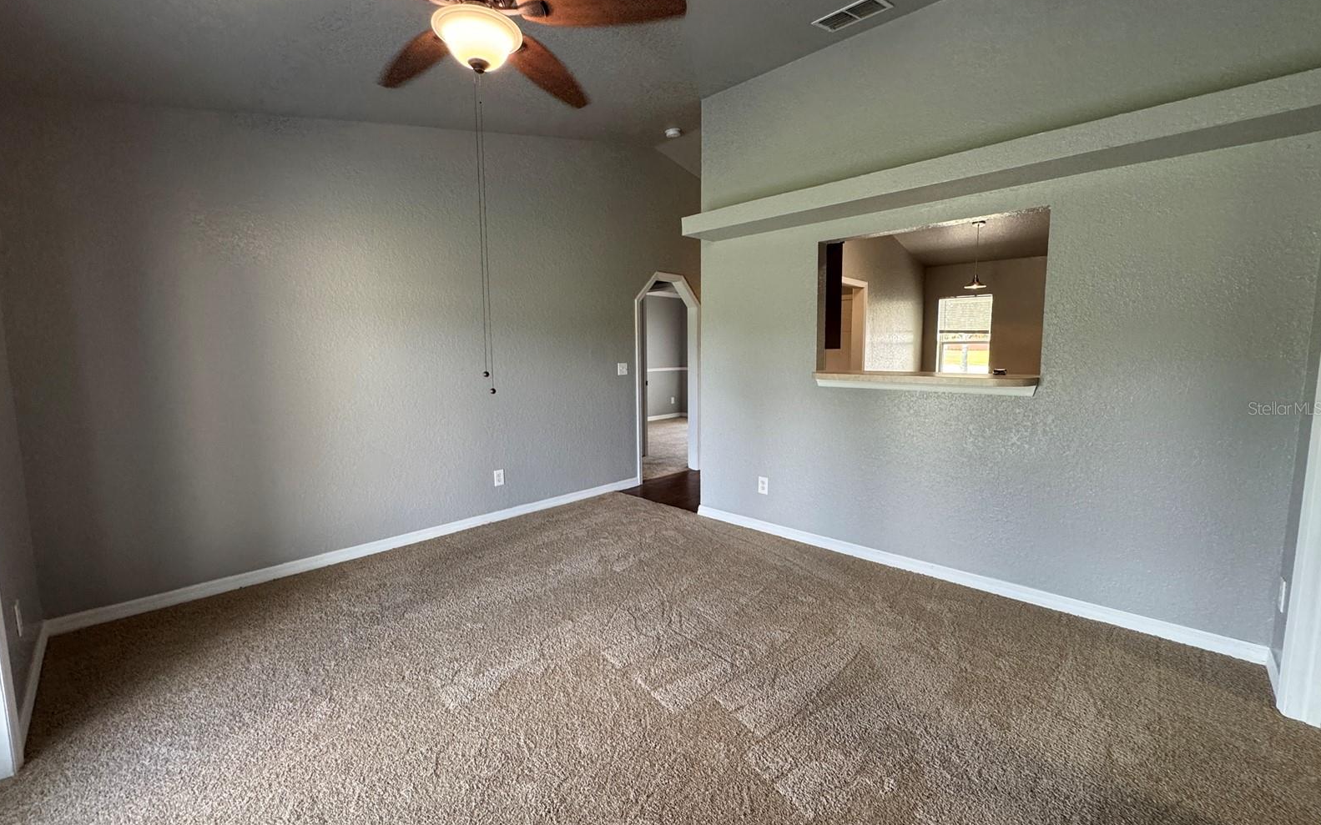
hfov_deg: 101.5
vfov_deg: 74.8
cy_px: 408
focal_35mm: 15
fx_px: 540
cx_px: 659
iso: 320
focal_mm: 2.22
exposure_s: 1/120
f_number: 2.2
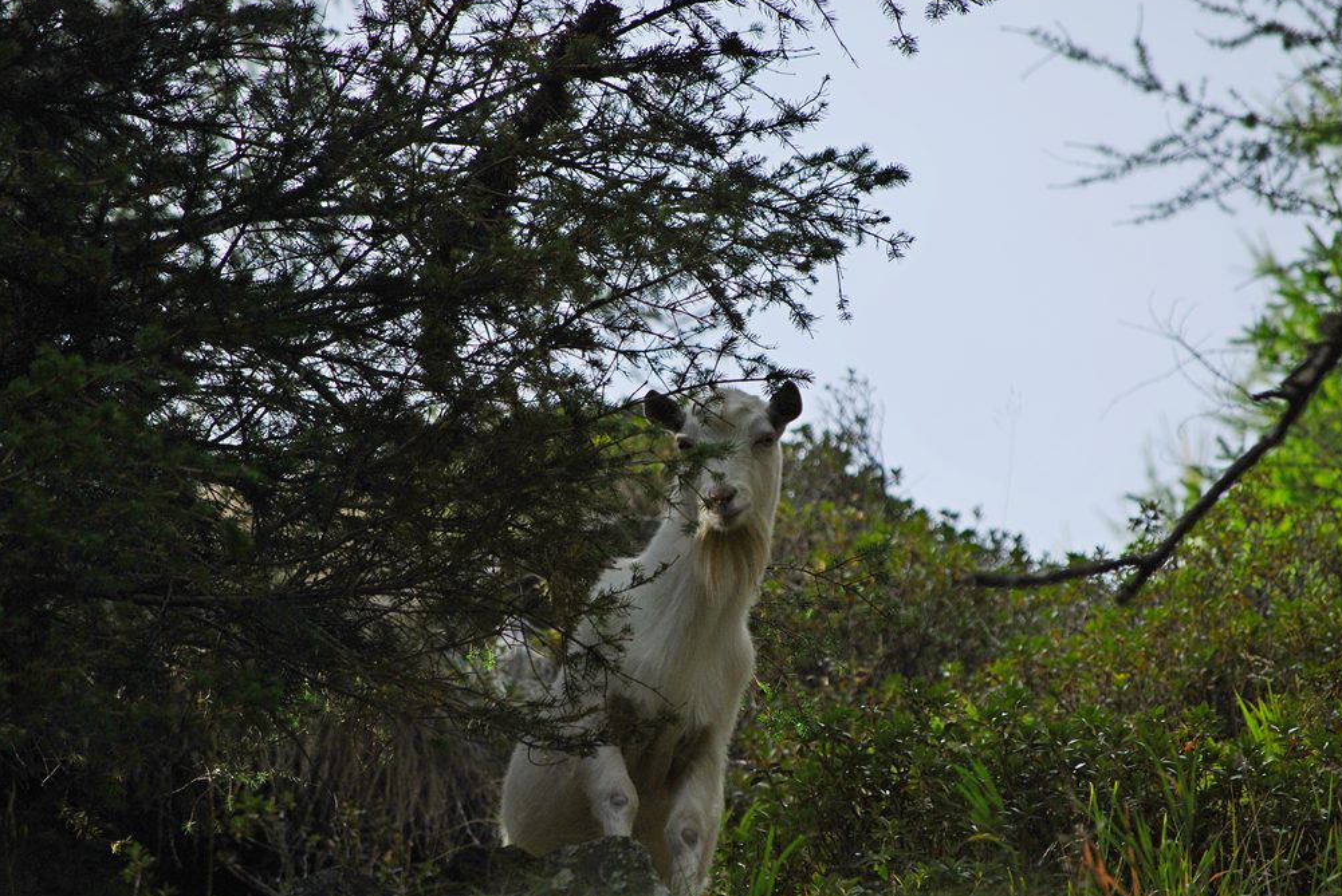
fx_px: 11452
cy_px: 443
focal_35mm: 307
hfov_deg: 6.7
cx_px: 685
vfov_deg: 4.5
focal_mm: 200
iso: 200
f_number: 9
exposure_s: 1/500
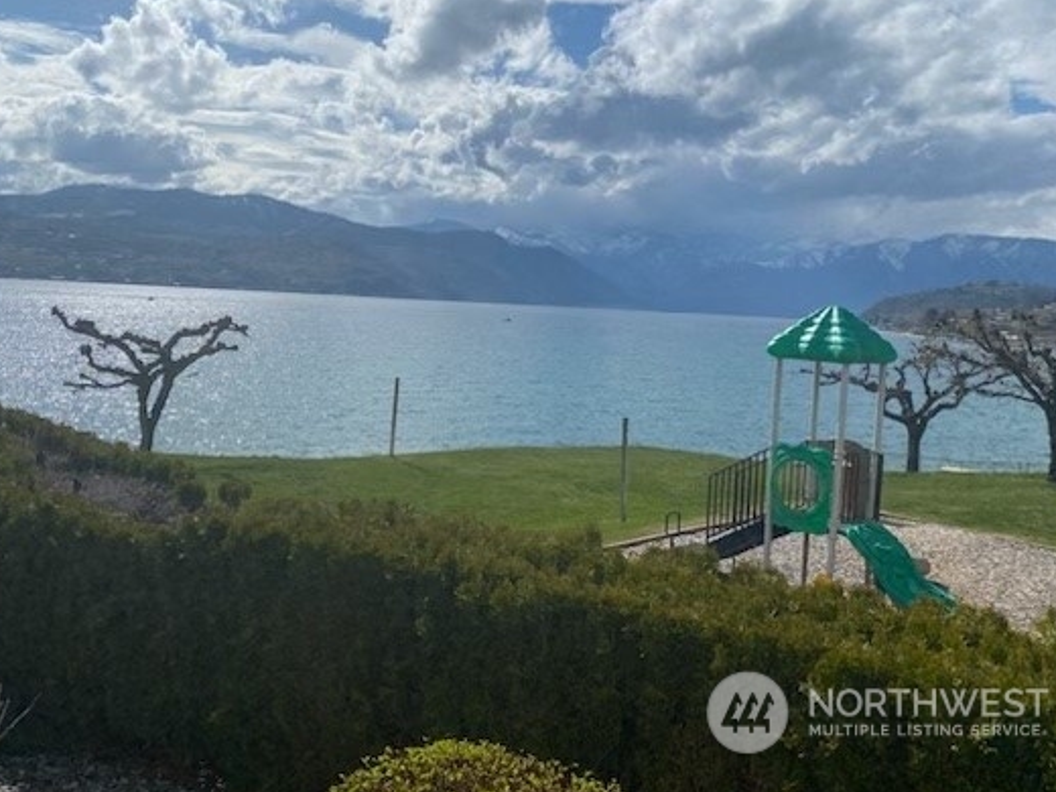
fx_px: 976
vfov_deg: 44.0
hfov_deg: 56.6
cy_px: 321
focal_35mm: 32
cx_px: 457
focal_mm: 4.25
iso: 32
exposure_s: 1/9615
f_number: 1.8
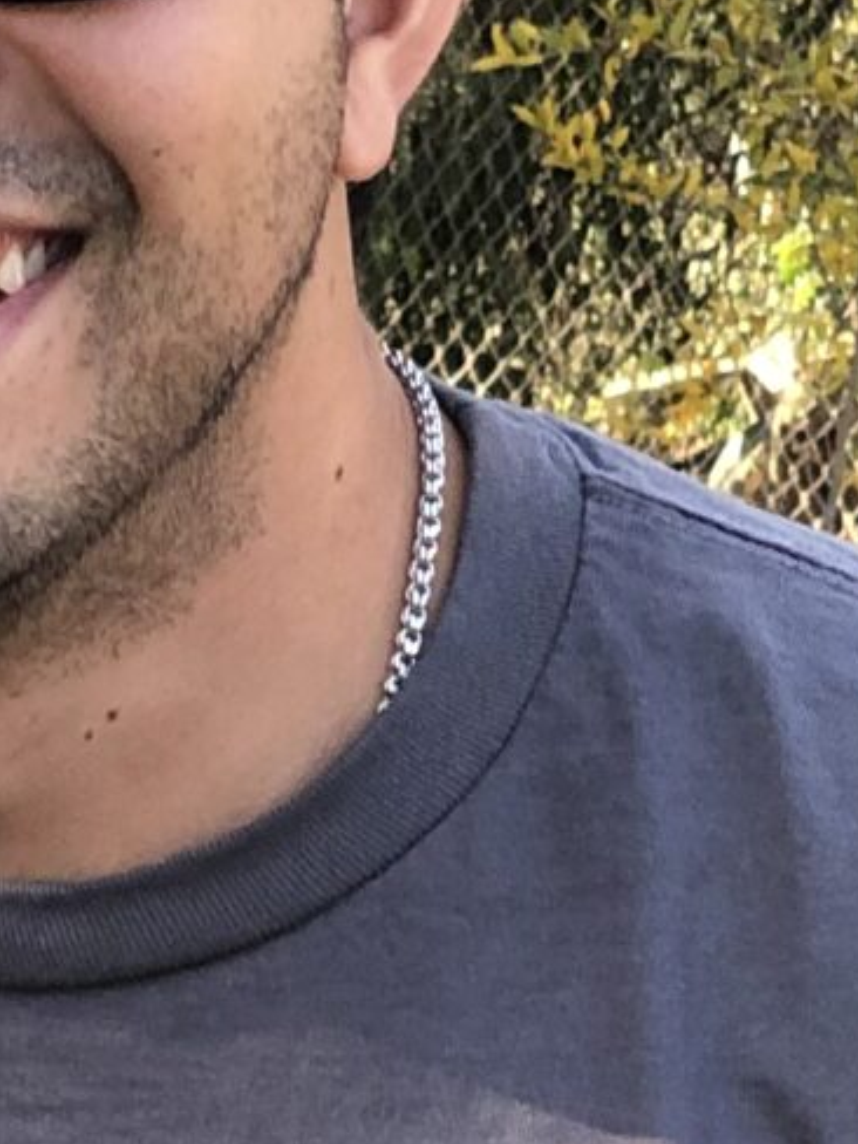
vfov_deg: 7.1
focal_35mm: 273
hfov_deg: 5.3
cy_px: 1864
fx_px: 9022
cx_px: -947
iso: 32
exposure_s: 1/60
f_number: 2.4
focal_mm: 6
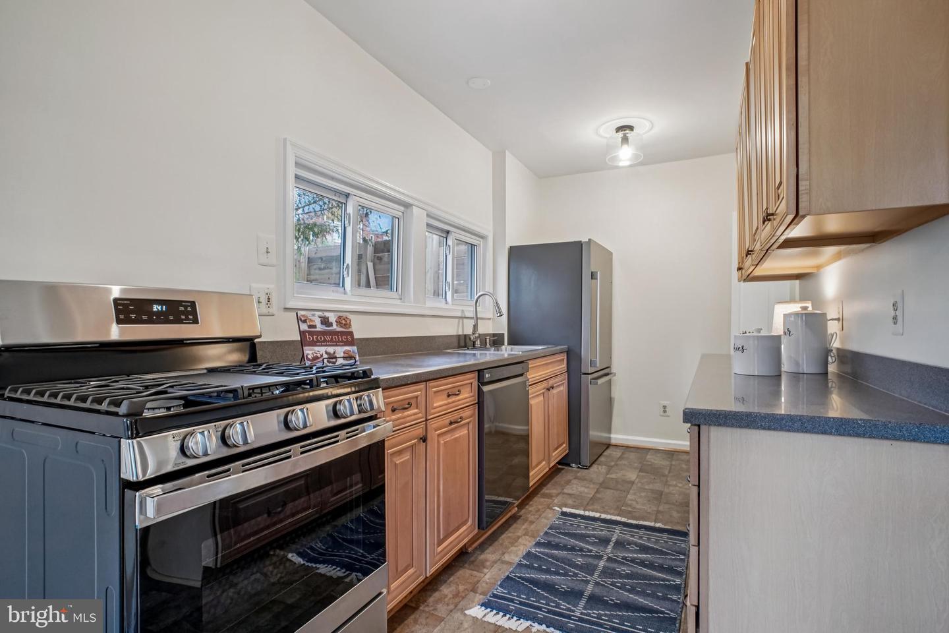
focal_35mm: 16
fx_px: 435
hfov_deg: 95.0
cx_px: 474
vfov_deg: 72.1
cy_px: 316
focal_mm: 11
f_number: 8
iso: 500
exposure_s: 1/10
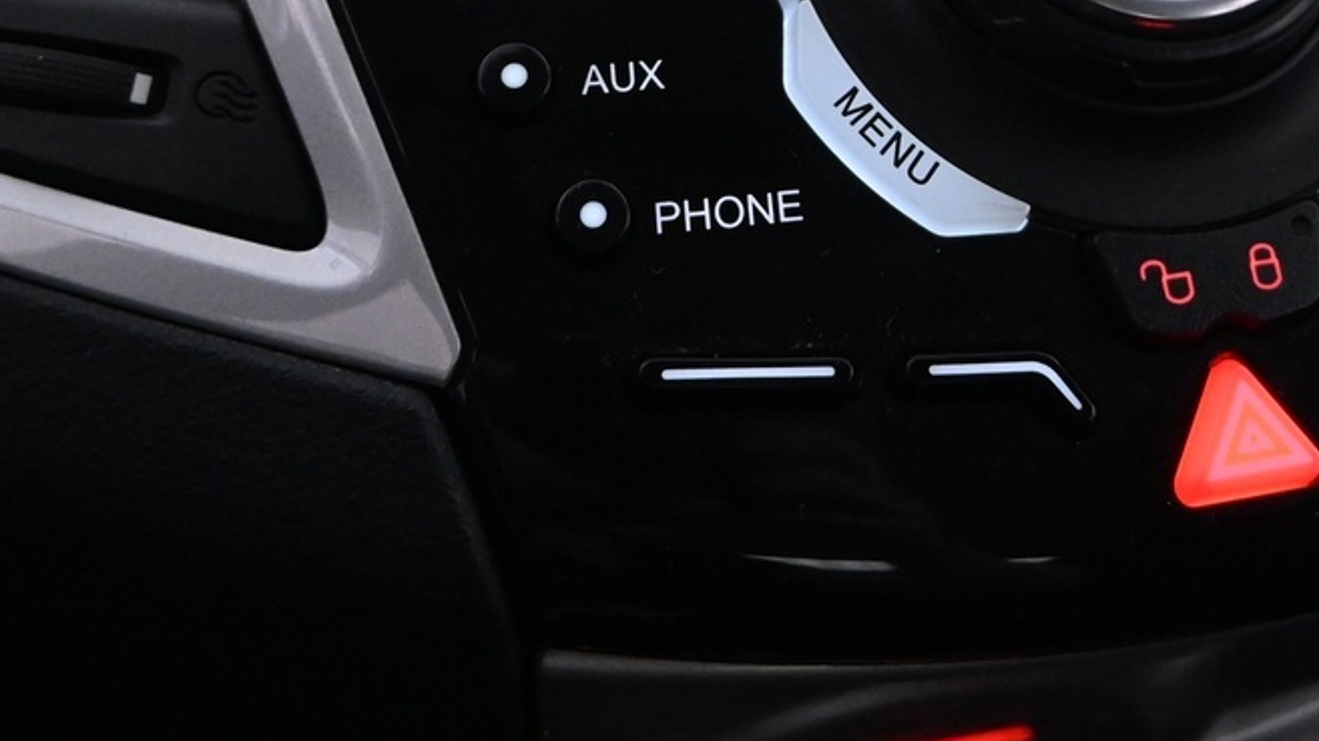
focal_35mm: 62
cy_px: -122
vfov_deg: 18.5
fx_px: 2168
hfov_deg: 33.7
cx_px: 817
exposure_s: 1/100
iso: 3200
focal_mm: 16
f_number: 3.5
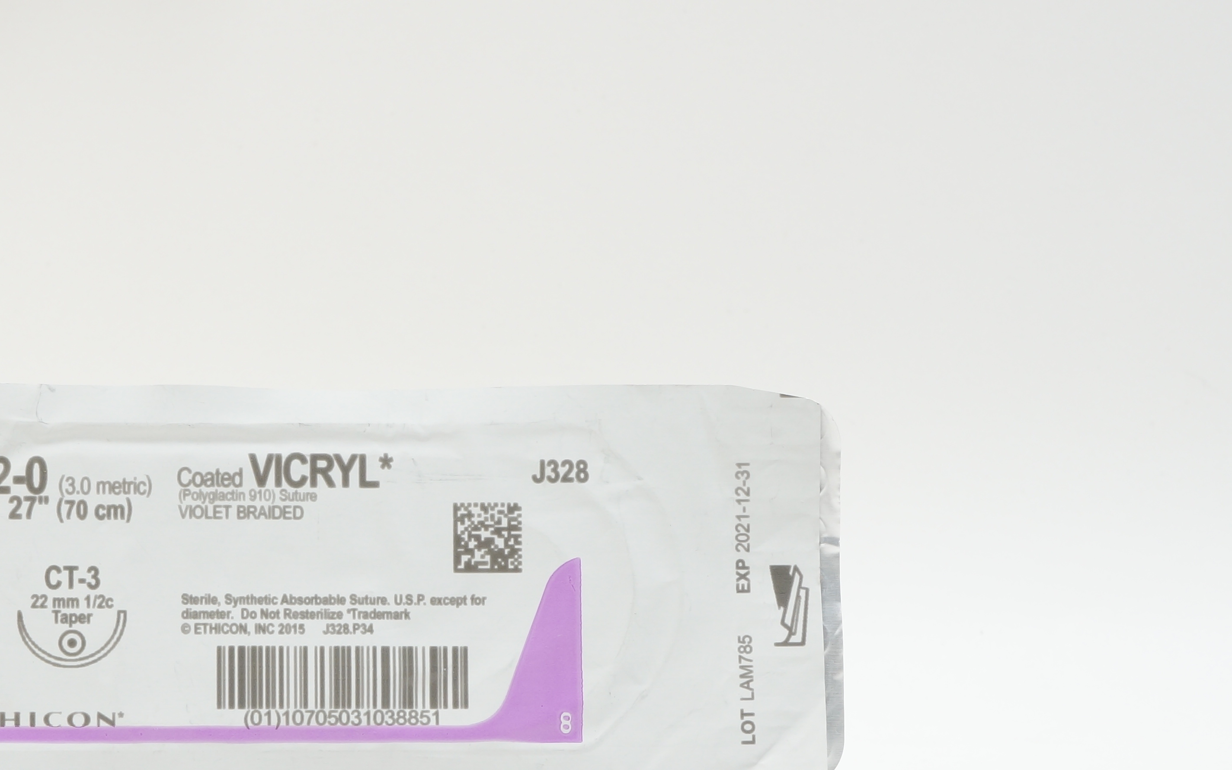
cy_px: 609
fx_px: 2917
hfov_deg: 23.6
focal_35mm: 87
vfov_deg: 15.0
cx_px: 317
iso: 400
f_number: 10
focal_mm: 33
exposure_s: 1/15
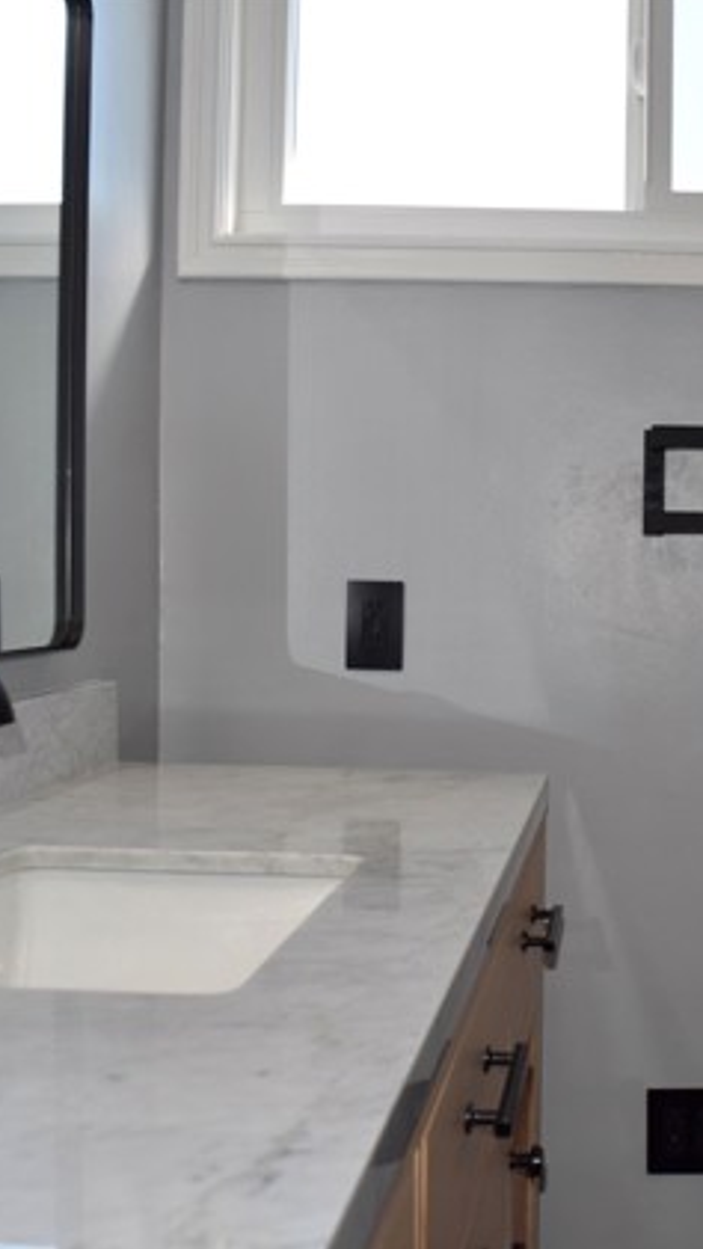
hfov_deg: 26.4
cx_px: 691
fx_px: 1424
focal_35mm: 43
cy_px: 624
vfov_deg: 47.3
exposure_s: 1/125
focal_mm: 18
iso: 320
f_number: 5.6
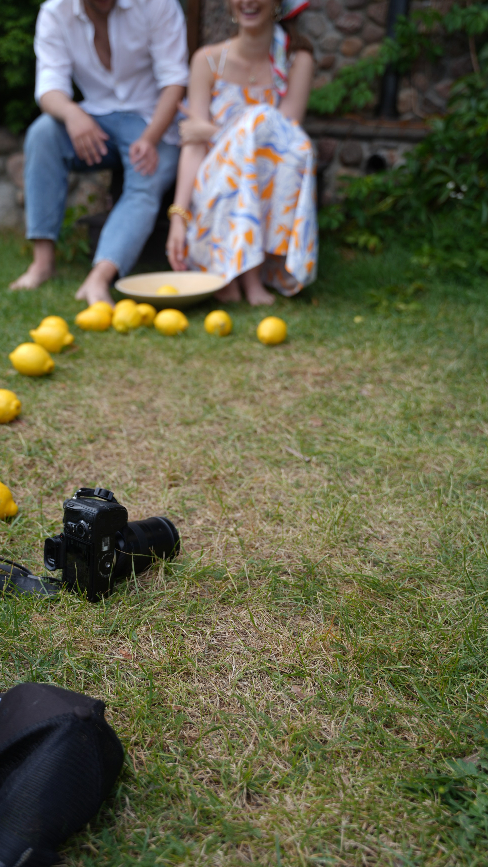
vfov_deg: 48.2
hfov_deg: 28.0
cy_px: 453
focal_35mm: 42
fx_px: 969
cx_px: 151
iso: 80
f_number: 3.2
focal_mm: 34.1
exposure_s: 1/320
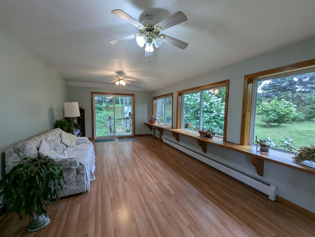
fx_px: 118
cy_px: 118
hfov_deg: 106.1
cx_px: 158
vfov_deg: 90.1
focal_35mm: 13
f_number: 2.2
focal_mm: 1.95
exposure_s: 1/60
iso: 46
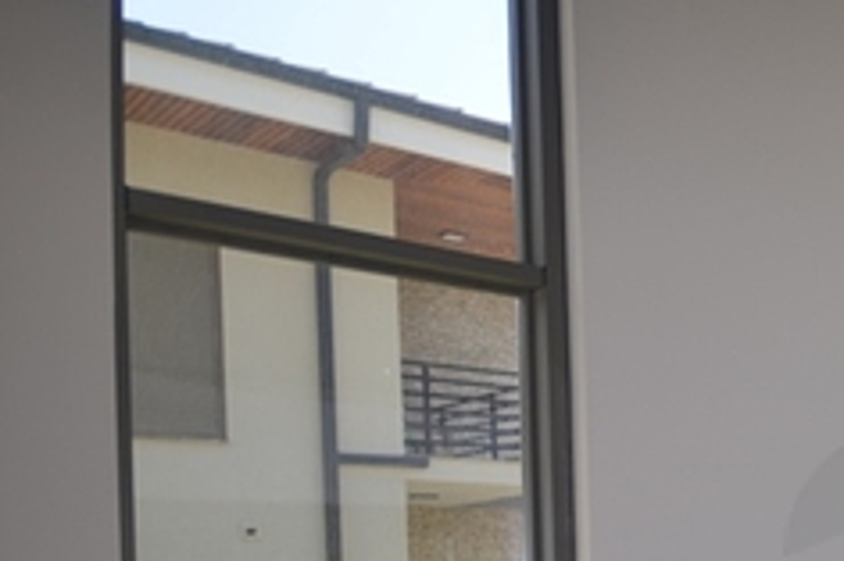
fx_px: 1078
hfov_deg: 29.4
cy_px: 593
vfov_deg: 27.1
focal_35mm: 46
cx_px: 1218
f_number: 4.5
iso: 100
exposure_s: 1/200
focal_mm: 10
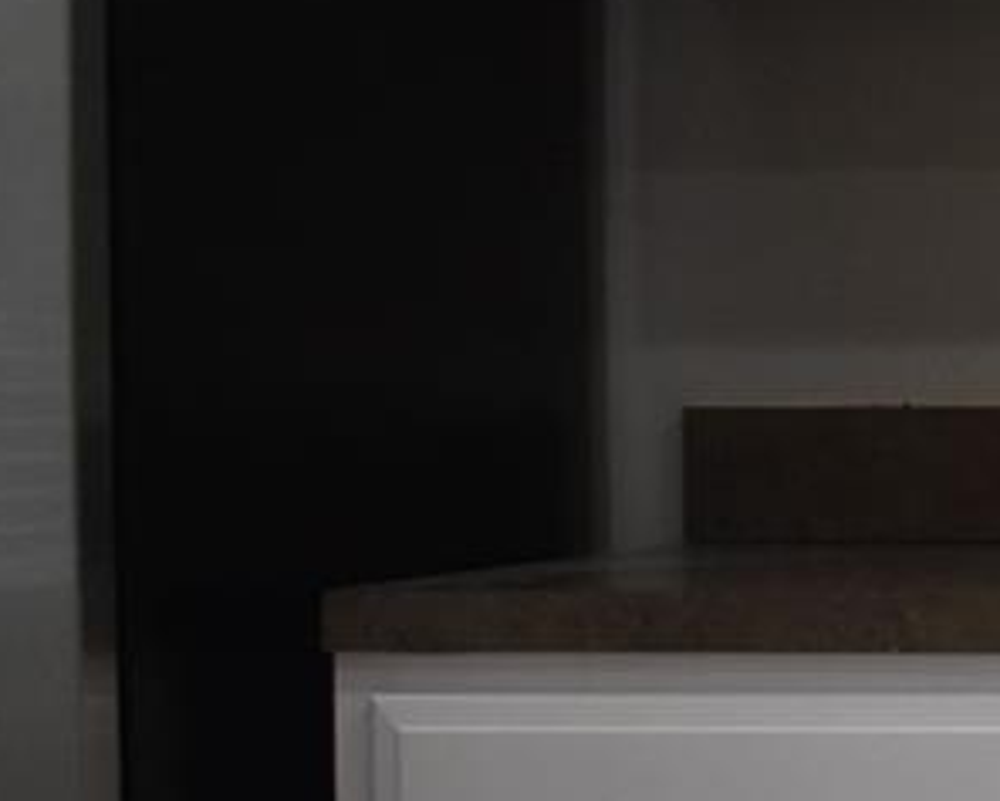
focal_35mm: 160
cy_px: 318
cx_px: 2358
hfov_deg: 10.5
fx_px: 4723
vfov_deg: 9.7
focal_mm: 21
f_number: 3.8
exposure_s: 1/200
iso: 800
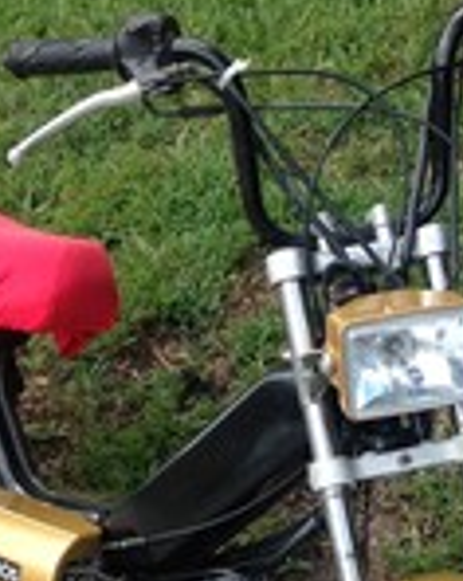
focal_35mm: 87
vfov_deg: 20.9
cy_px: 652
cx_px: 286
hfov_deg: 17.6
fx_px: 1493
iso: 50
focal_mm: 4.12
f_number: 2.4
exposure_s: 1/323
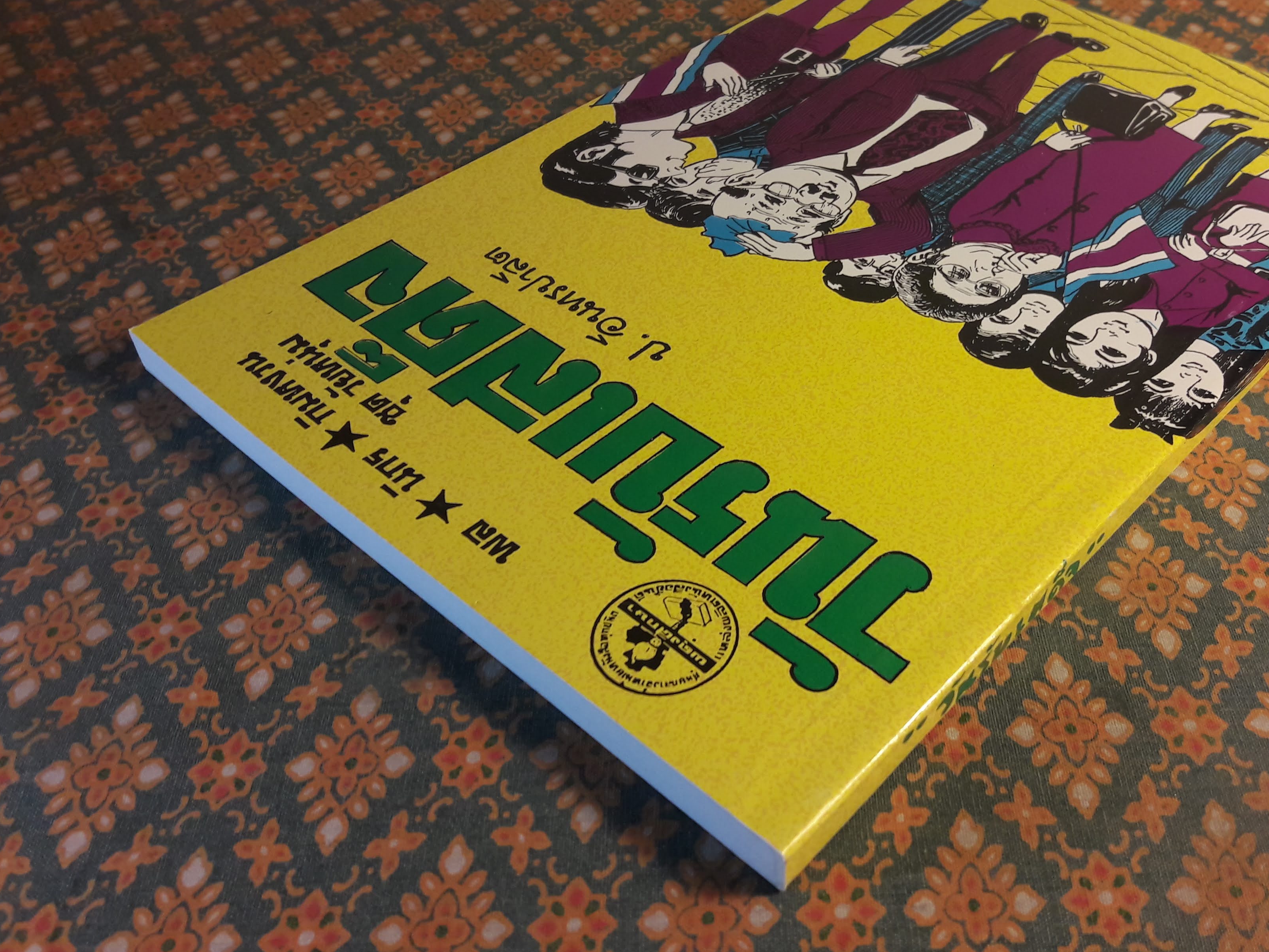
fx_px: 1320
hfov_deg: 50.9
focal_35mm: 36
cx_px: 781
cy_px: 396
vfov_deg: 39.5
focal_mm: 3.7
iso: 64
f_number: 1.9
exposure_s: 1/50
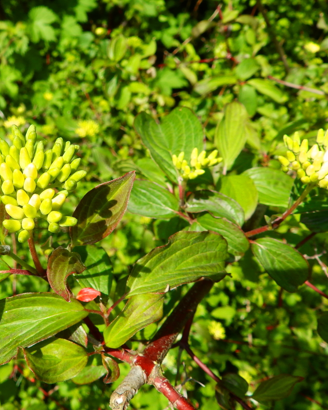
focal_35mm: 42
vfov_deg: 43.8
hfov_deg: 34.5
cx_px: 61
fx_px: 510
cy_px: 206
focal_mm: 5.7
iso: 80
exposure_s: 1/250
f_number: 4.5
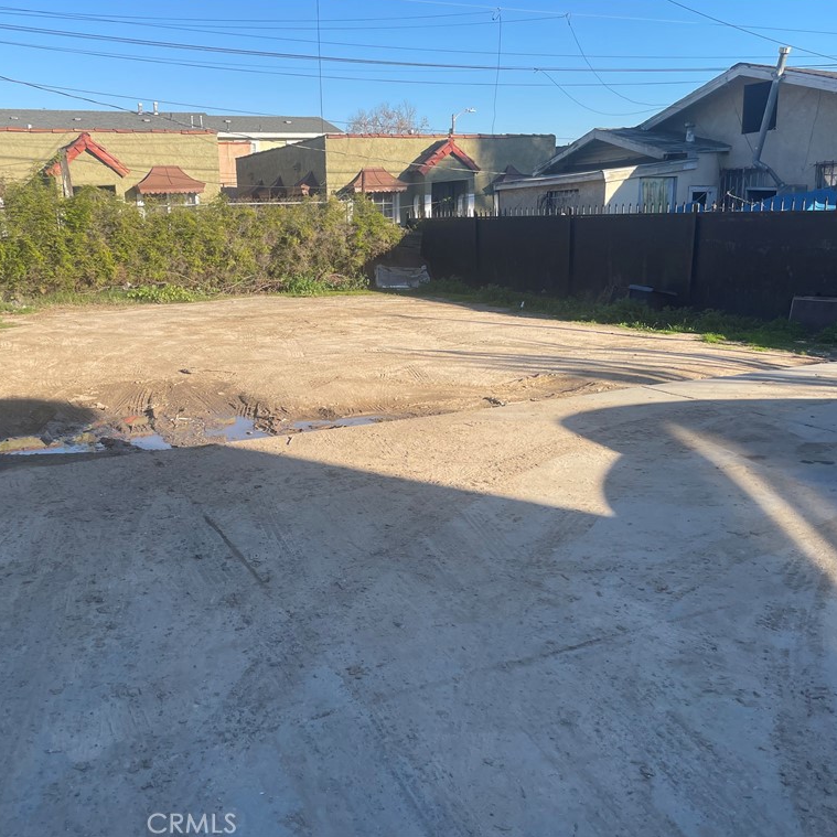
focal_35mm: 31
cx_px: 330
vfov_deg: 52.5
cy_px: 416
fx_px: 848
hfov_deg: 52.1
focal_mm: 4.2
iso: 32
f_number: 1.6
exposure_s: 1/1667
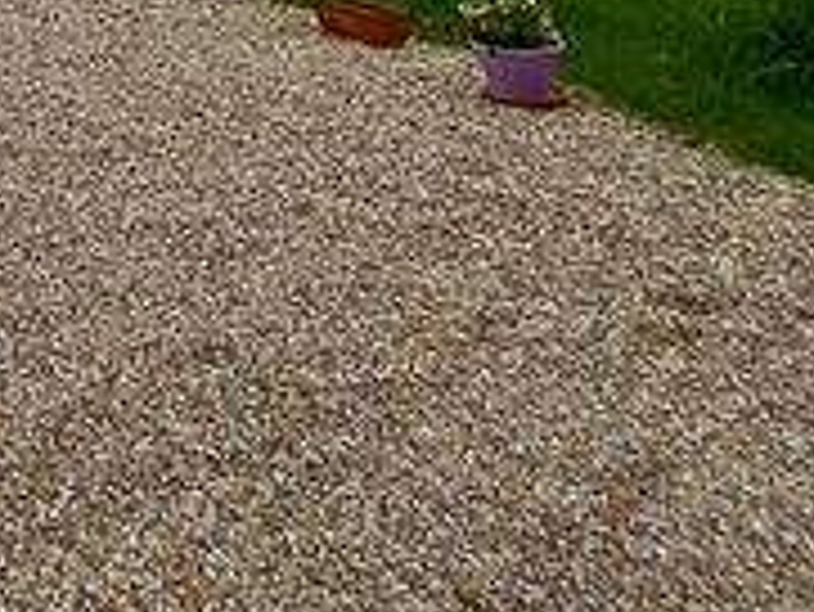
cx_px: -81
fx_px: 1012
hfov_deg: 36.9
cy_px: -212
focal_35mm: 43
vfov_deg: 27.3
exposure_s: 1/473
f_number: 2.2
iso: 40
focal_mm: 1.13
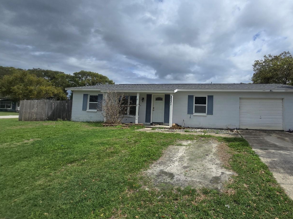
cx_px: 189
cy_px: 101
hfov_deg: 88.5
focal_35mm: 17
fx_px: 144
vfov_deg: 74.6
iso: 50
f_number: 2.2
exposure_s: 1/4373
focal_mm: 2.2
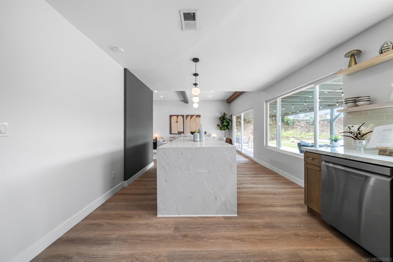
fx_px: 131
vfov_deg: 90.1
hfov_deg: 112.6
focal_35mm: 12
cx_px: 196
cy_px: 131
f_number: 7.1
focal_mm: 12
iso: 250
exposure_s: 1/400
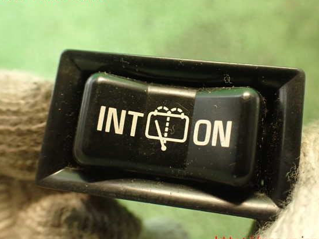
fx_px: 322
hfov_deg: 52.6
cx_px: 172
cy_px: 119
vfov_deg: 40.7
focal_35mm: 35
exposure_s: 1/30
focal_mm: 5.79
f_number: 2.4
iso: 640
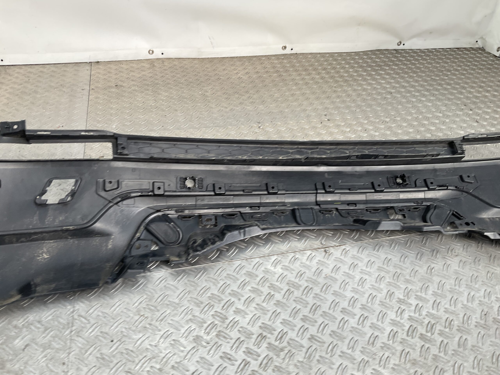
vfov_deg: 48.2
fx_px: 419
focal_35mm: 29
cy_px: 188
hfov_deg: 61.7
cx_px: 250
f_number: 1.8
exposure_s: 1/124
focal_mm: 3
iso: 16
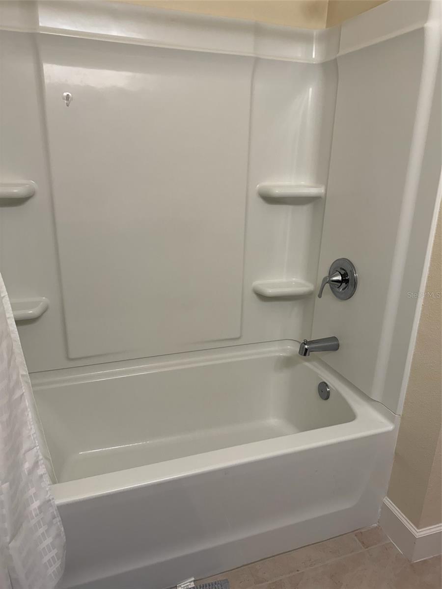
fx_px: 409
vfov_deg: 71.6
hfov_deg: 56.8
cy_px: 294
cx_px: 221
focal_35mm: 24
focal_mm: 6.76
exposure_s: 1/120
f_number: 1.78
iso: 160
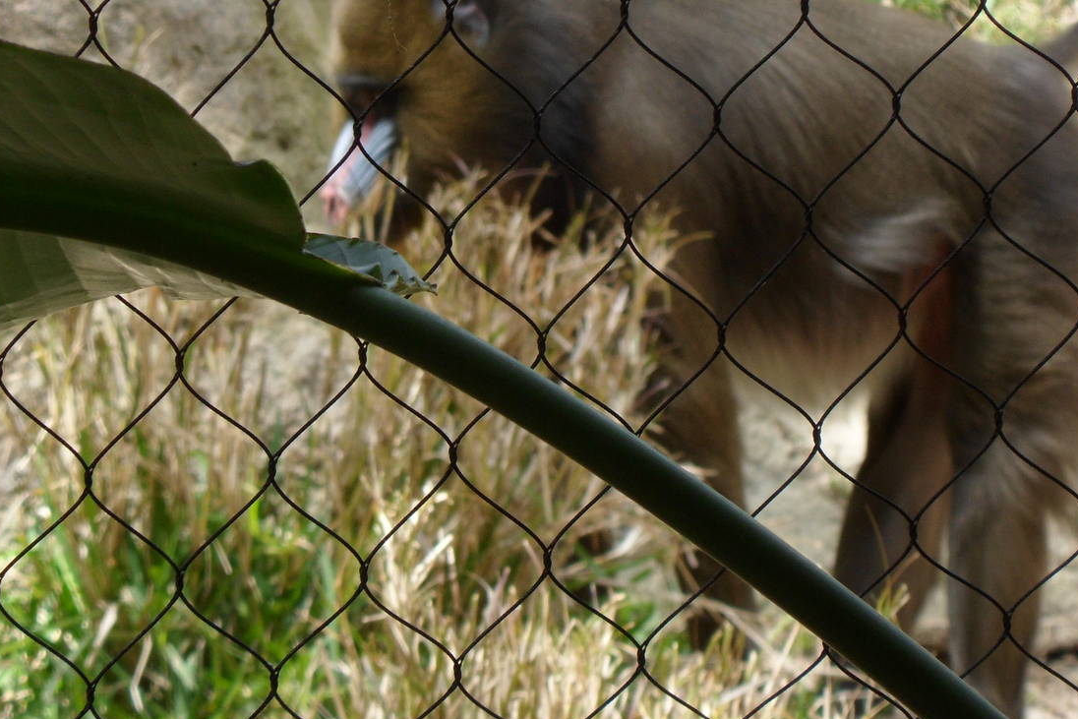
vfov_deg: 3.4
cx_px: 588
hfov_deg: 5.0
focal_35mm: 410
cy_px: 228
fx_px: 12278
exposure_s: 1/60
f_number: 5.9
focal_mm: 46.8
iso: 80
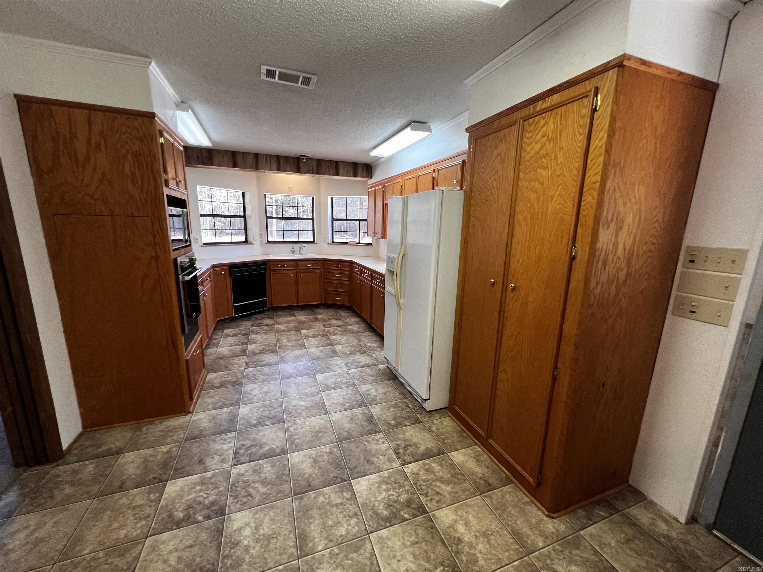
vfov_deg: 89.9
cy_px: 286
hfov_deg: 106.2
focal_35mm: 13
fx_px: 287
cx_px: 382
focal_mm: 1.57
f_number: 1.8
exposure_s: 1/120
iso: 200
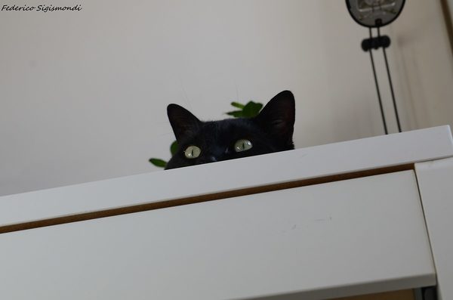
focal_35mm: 48
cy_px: 150
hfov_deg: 41.2
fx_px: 603
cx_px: 226
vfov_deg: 27.9
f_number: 6.3
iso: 400
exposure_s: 1/160
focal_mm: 32
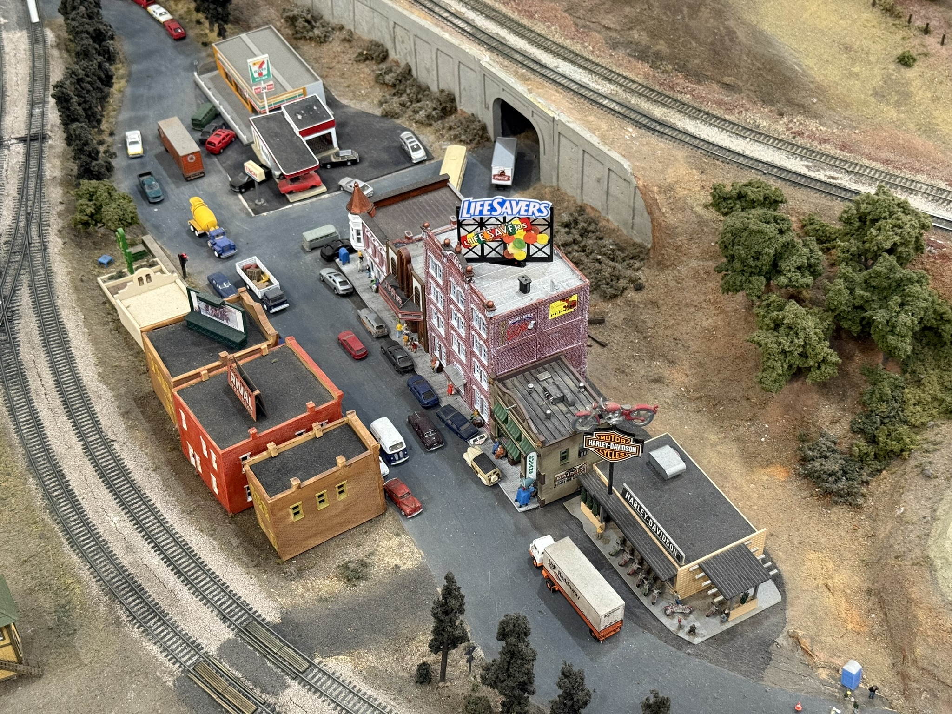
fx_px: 1320
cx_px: 476
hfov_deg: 39.7
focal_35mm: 48
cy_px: 357
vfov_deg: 30.3
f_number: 1.78
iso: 200
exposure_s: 1/40
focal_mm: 6.76
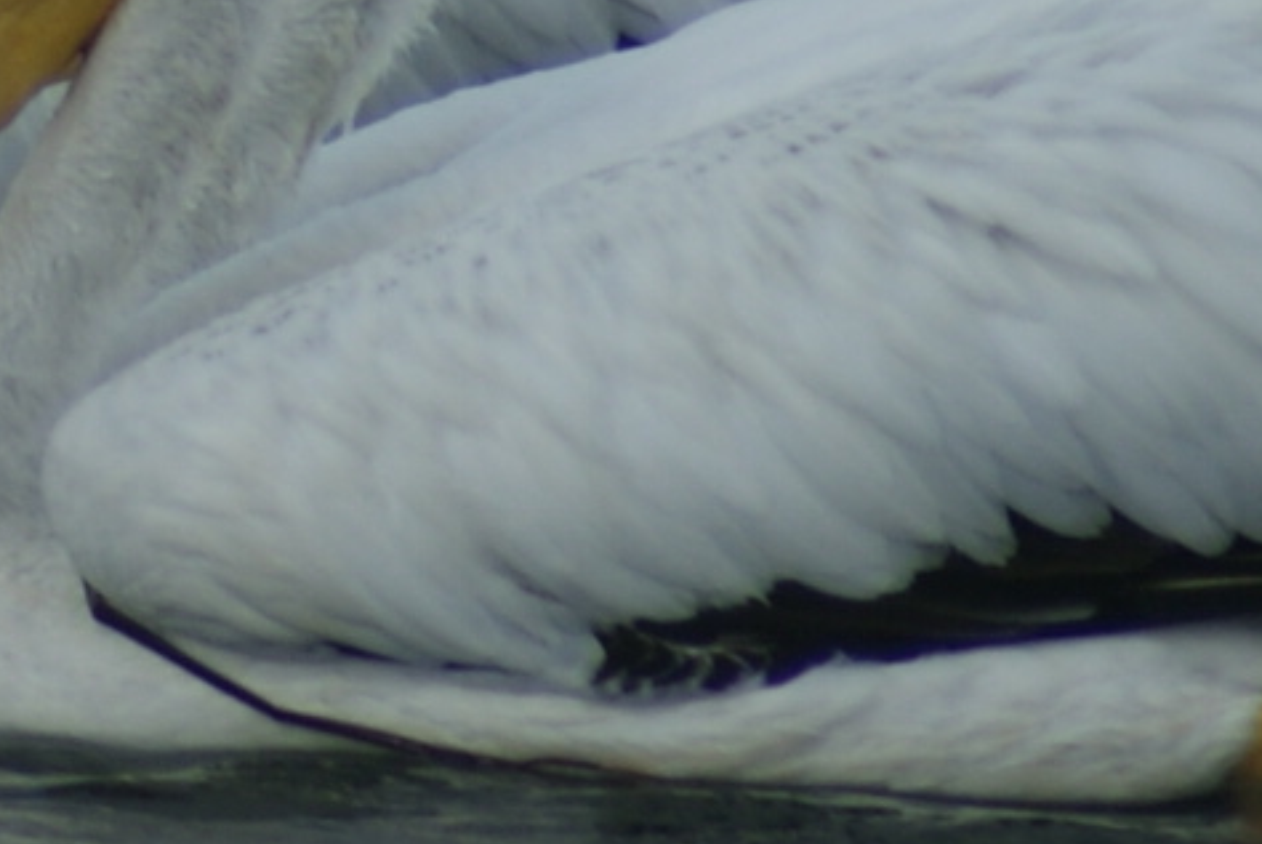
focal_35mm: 2750
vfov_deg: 0.5
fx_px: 96489
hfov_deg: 0.7
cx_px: -1374
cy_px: -325
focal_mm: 300
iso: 100
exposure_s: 1/500
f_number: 5.6
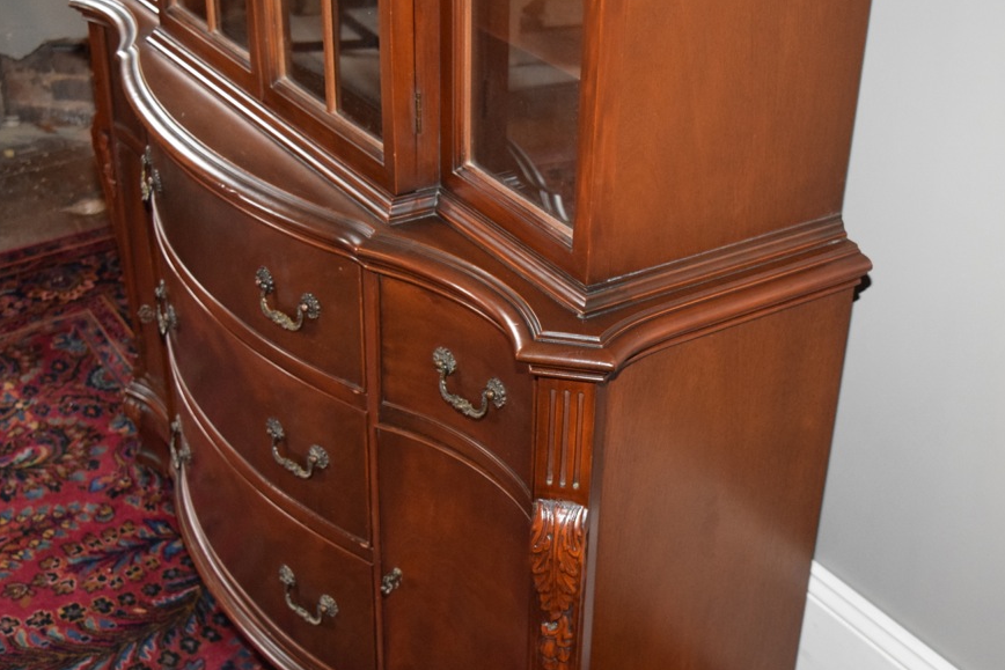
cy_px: 373
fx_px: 1496
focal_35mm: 54
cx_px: 536
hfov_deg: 37.1
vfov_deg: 25.2
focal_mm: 31
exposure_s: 1/60
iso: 3200
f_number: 4.2
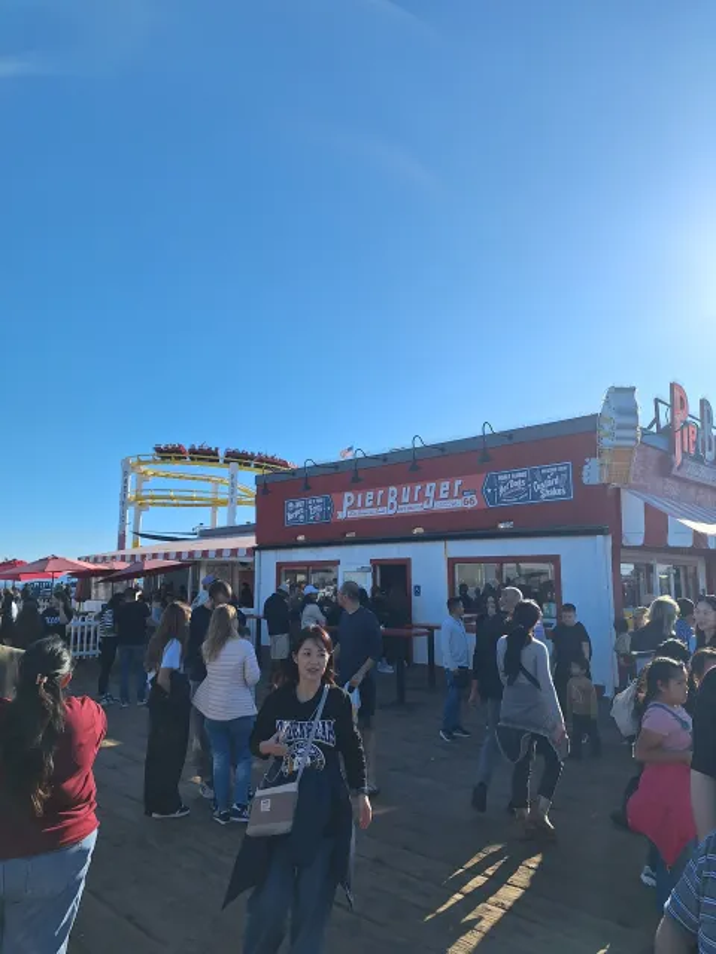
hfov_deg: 58.9
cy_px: 477
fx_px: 634
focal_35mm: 23
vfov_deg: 73.9
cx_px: 358
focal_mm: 5.54
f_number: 1.8
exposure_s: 1/2890
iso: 40
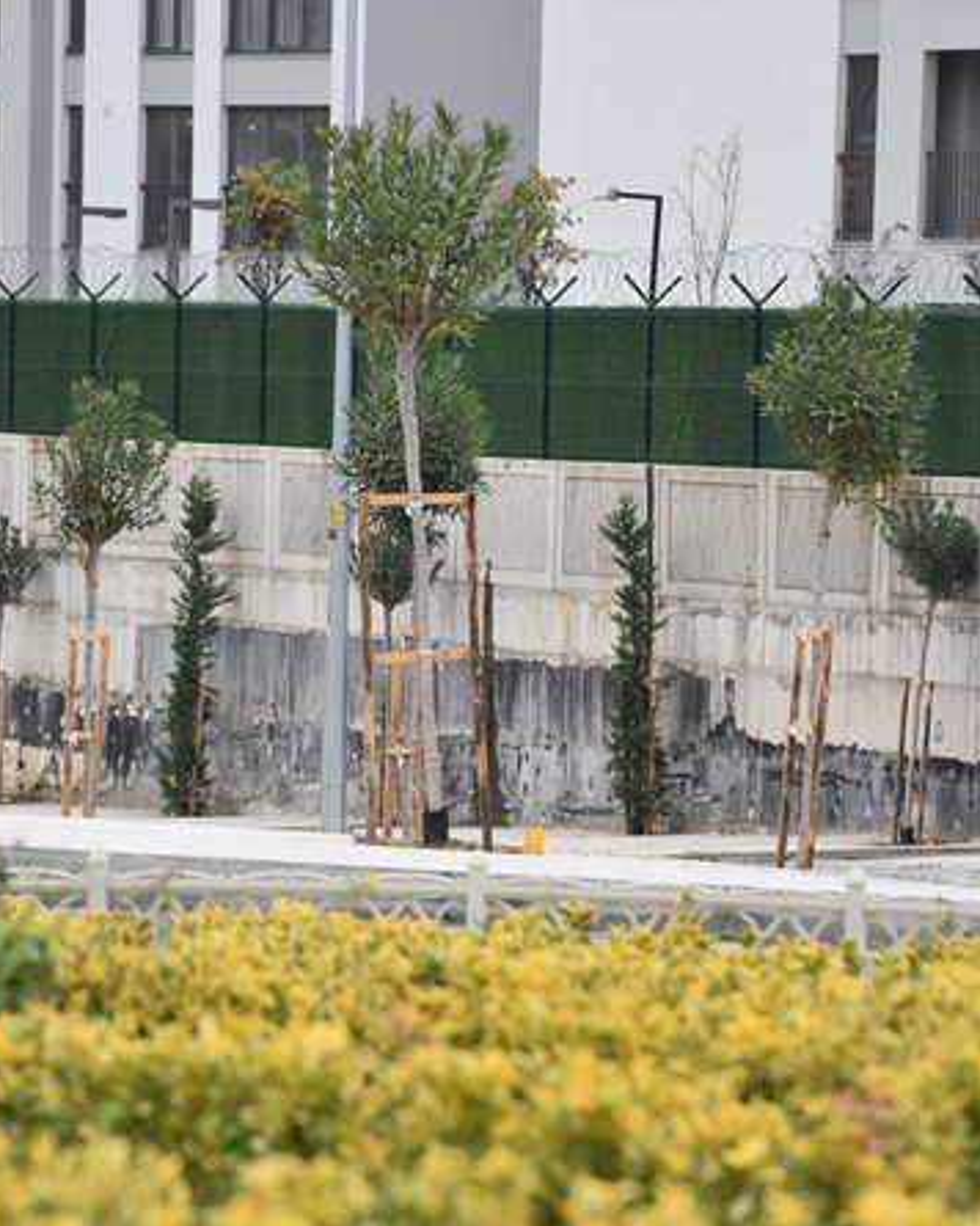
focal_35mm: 297
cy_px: 613
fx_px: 10768
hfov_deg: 5.2
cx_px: 366
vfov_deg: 6.5
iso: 800
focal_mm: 140
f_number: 7.1
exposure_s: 1/800
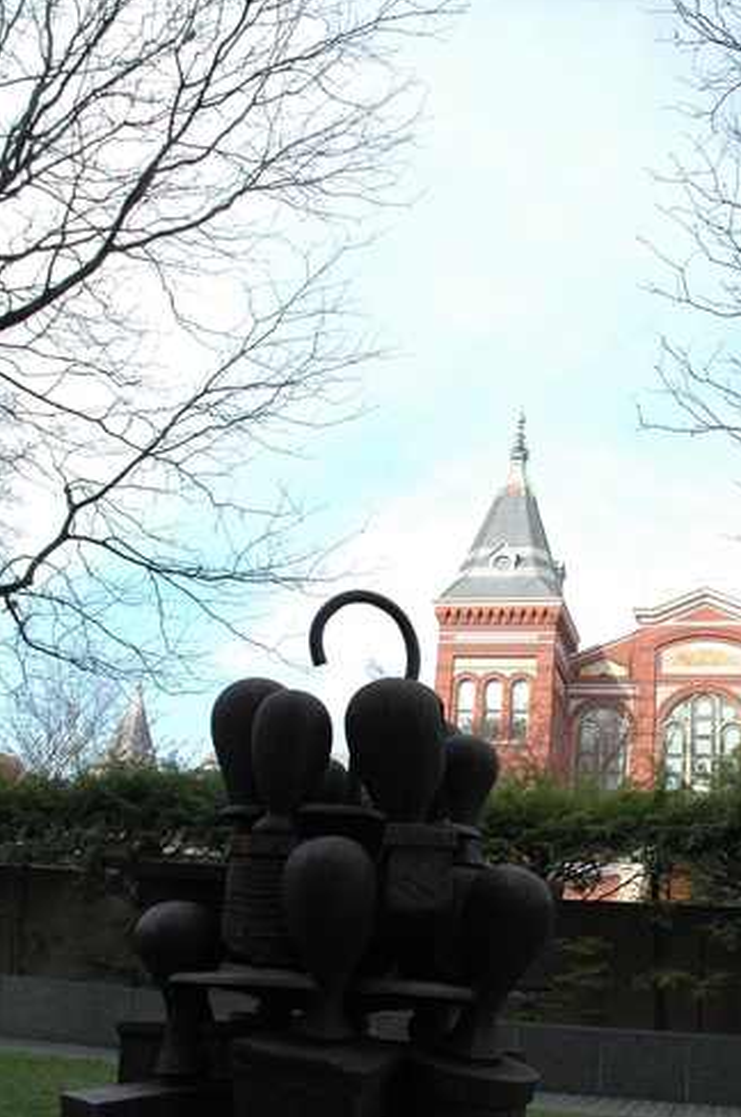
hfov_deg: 36.4
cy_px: 691
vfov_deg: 52.7
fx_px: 1115
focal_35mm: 36
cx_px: 489
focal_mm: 18
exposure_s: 1/500
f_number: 6.3
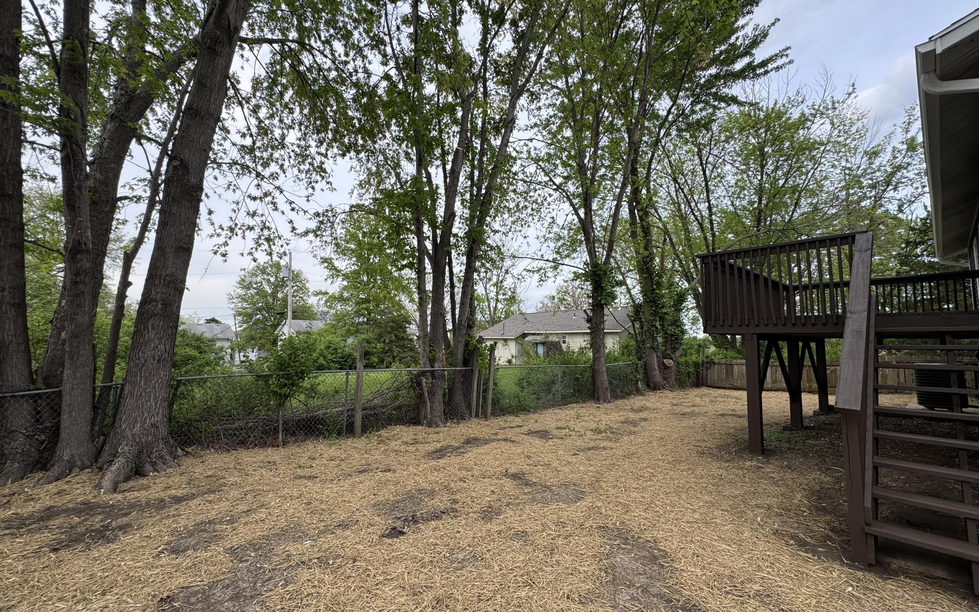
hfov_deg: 101.5
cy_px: 309
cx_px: 485
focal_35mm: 15
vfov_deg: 74.8
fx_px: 400
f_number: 2.2
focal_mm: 2.22
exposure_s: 1/325
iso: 40
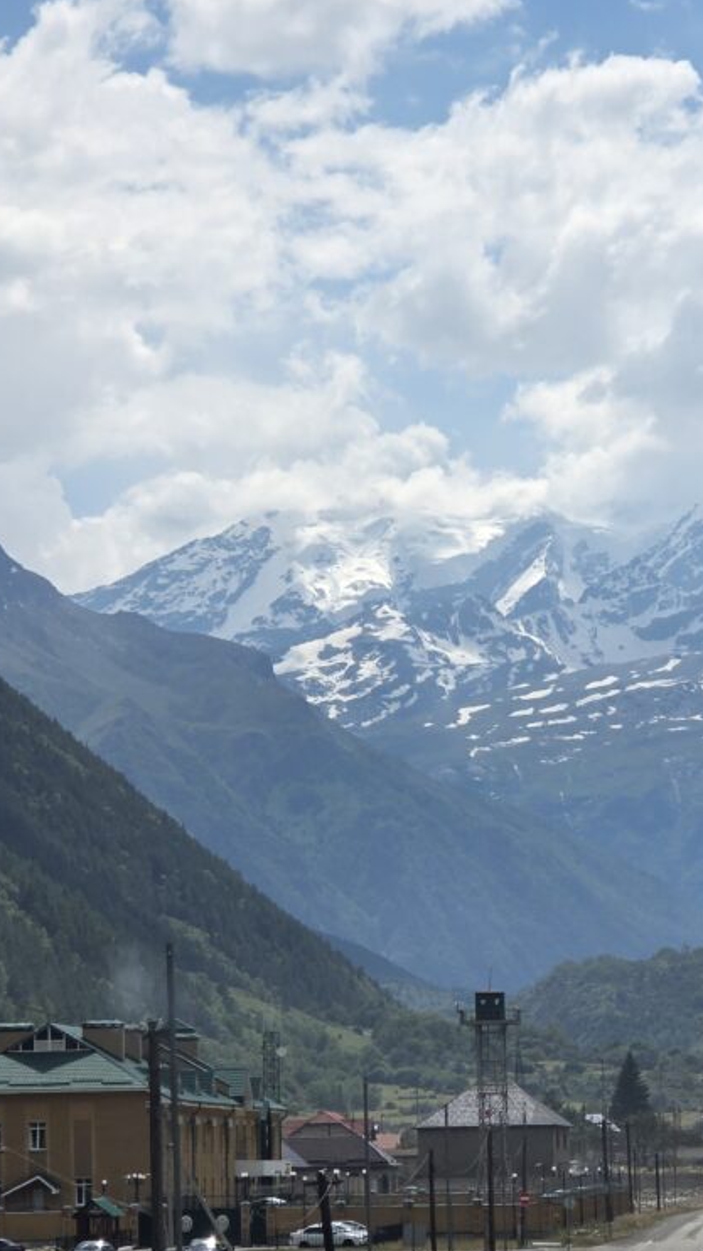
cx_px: 546
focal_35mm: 173
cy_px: 803
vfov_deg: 12.4
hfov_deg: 7.0
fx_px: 5737
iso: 64
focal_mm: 18.6
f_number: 3.4
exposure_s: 1/2038
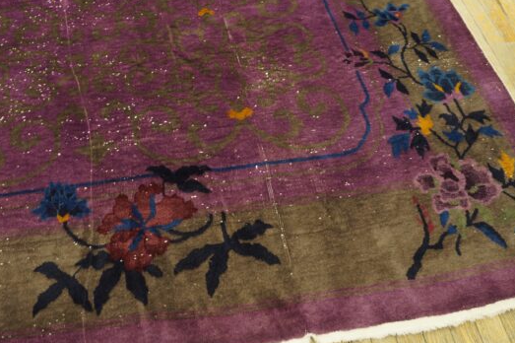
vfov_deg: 42.2
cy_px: 153
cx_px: 226
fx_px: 443
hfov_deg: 60.1
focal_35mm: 31
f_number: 4
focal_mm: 18
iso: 1600
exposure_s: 1/60
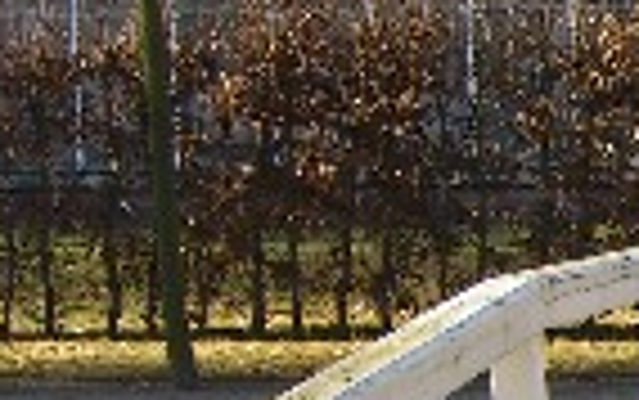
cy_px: 733
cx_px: 1215
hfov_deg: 11.1
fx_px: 3033
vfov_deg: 7.3
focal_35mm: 174
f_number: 2.8
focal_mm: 7.9
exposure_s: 1/250
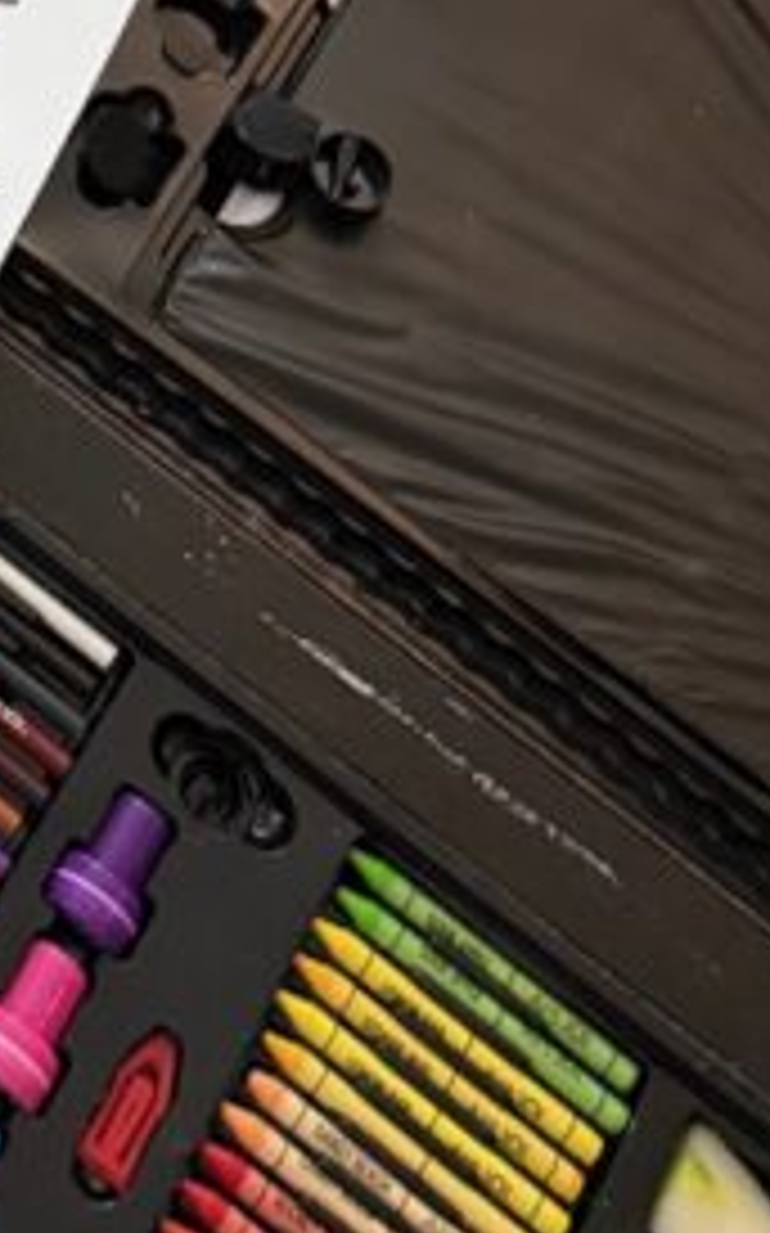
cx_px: -500
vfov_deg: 17.8
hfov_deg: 12.8
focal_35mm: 95
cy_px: -954
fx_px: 3193
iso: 500
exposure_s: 1/60
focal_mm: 6.76
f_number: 1.78
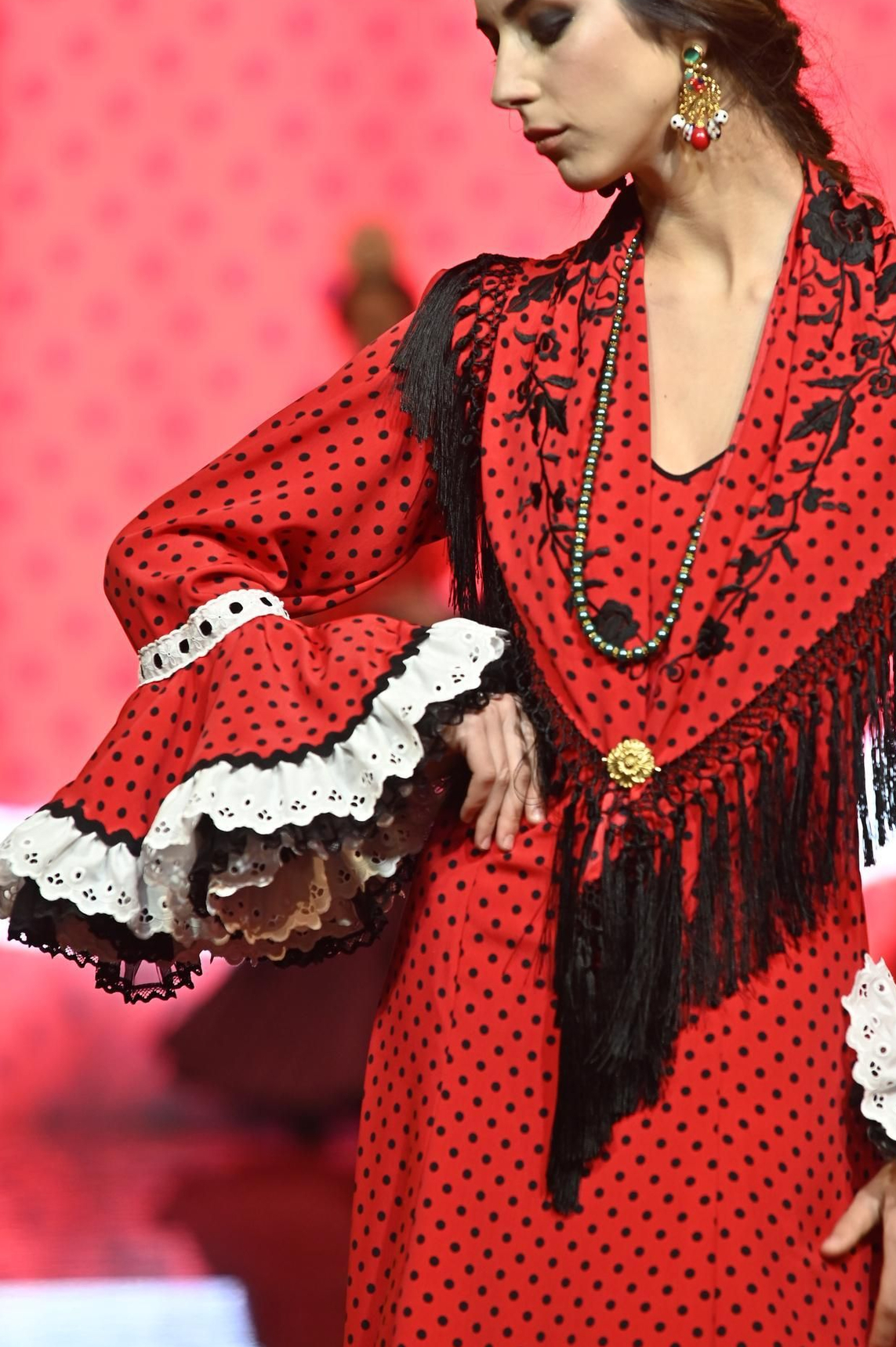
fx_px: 8374
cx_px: 615
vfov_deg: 9.2
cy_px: 632
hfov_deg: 6.1
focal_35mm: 224
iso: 800
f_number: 4
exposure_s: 1/320
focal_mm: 160
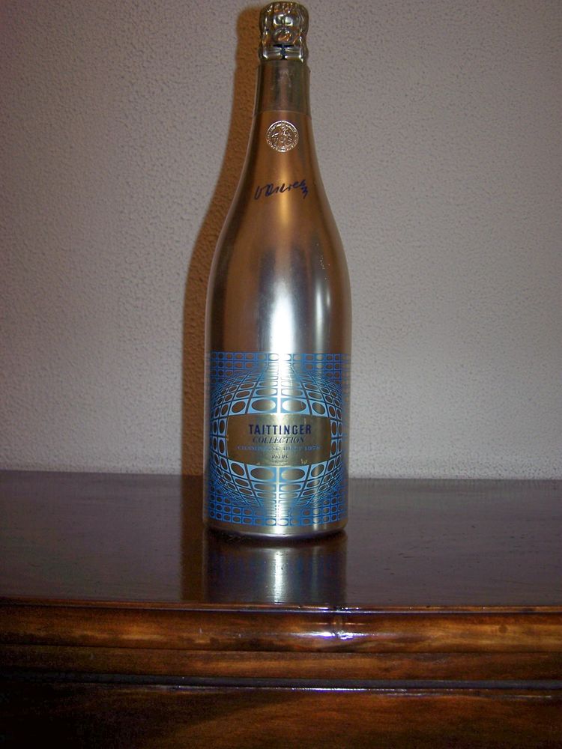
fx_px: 823
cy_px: 374
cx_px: 281
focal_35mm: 38
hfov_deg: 37.7
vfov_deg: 49.0
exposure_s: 1/60
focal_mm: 6.3
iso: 80
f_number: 2.8
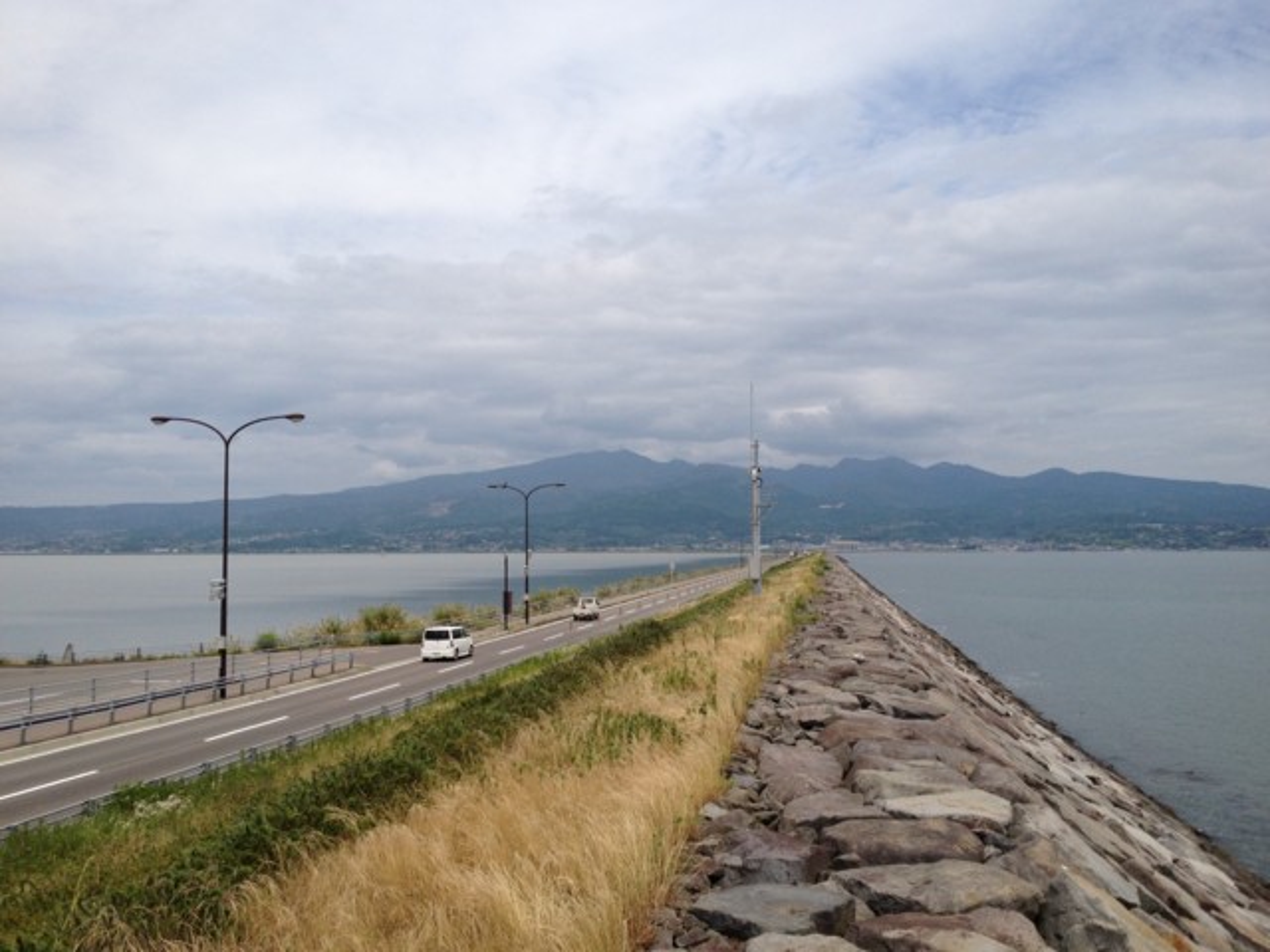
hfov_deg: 52.6
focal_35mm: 35
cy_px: 476
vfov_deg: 40.7
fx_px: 1284
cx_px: 635
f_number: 2.4
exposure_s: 1/3953
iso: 64
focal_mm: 4.28
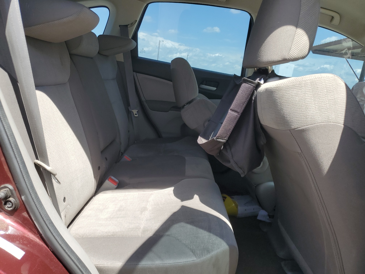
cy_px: 137
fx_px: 274
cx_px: 182
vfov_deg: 53.1
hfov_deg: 67.3
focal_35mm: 26
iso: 50
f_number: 1.5
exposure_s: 1/909
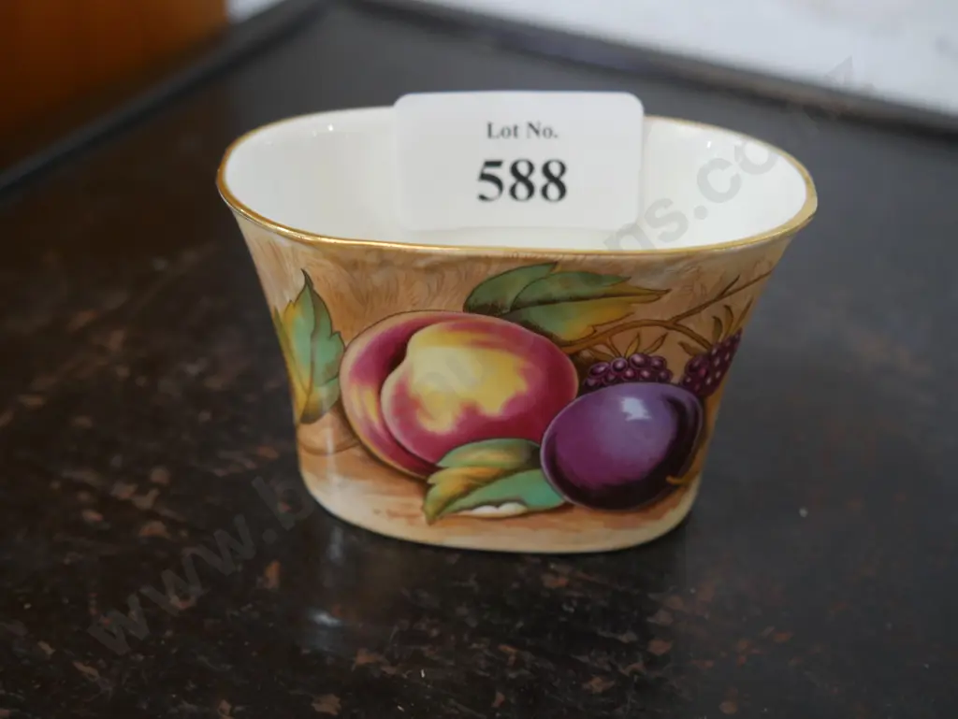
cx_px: 479
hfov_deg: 46.8
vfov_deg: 36.0
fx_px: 1108
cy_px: 360
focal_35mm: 40
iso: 800
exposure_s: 1/60
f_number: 4.5
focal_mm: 20
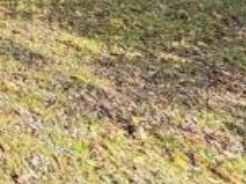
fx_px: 383
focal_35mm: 54
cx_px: -219
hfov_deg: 20.8
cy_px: -154
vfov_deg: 19.5
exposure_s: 1/184
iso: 50
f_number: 2.2
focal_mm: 2.22
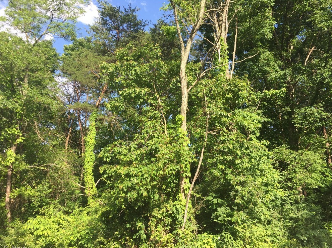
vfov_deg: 46.8
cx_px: 164
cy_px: 126
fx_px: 288
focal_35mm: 30
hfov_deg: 60.0
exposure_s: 1/648
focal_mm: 4.15
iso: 32
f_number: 2.2
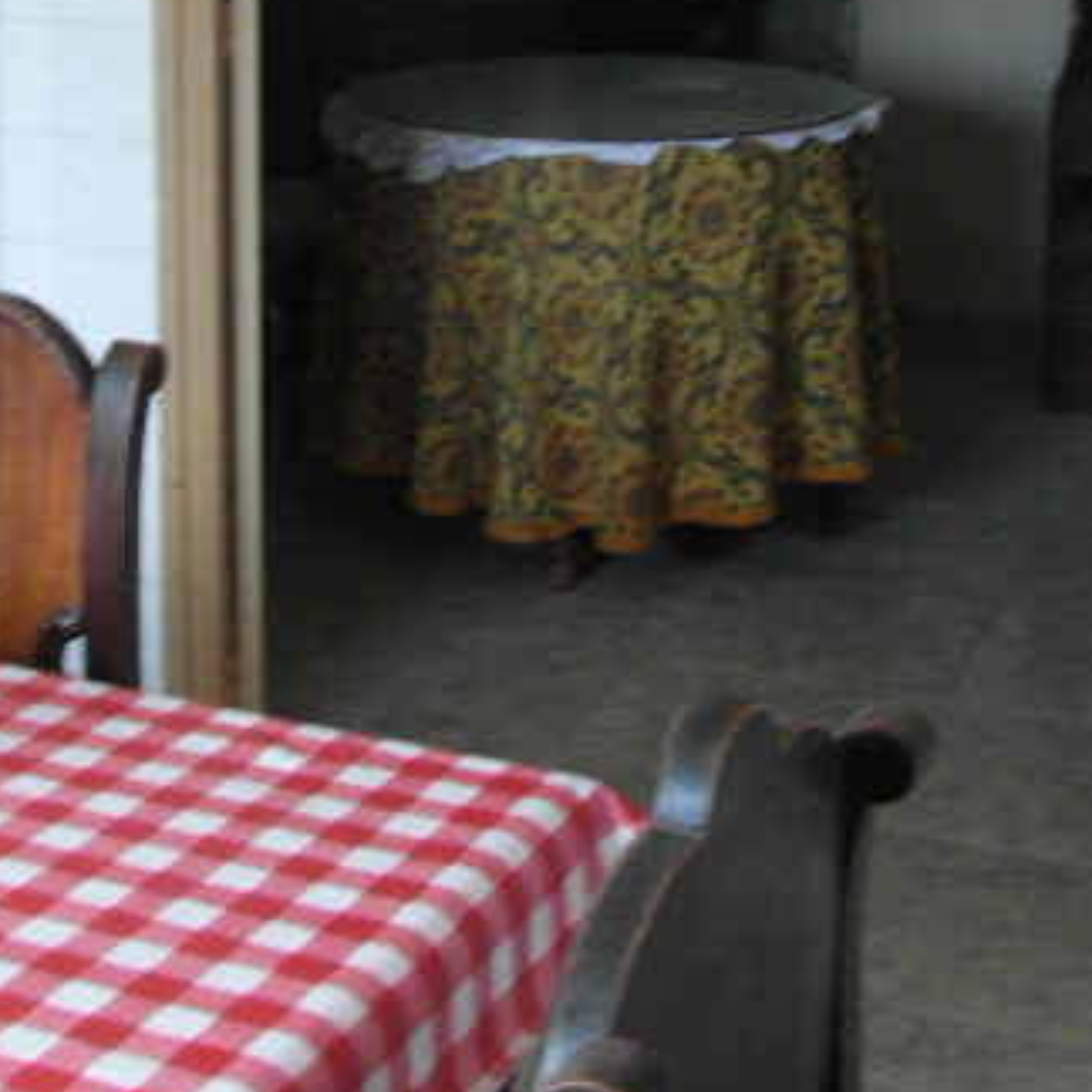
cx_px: 307
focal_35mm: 67
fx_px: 2391
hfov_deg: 25.5
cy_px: 111
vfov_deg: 25.0
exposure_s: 1/30
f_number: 3.2
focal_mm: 4
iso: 240
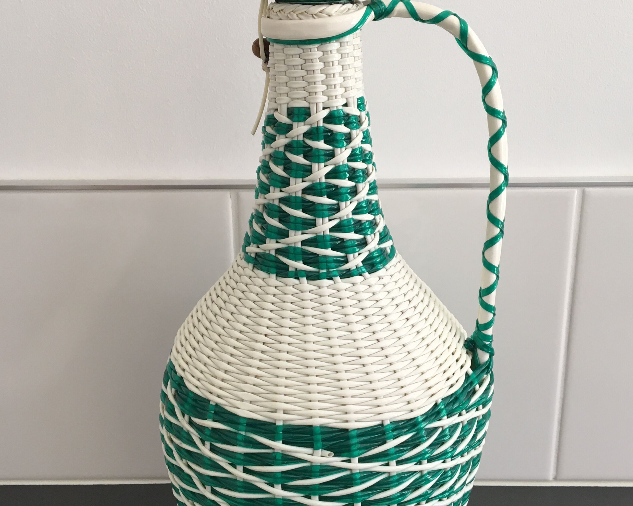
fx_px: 862
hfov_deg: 40.3
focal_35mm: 46
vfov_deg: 32.7
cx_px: 302
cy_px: 240
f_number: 2.2
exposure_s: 1/33
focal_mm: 4.15
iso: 32
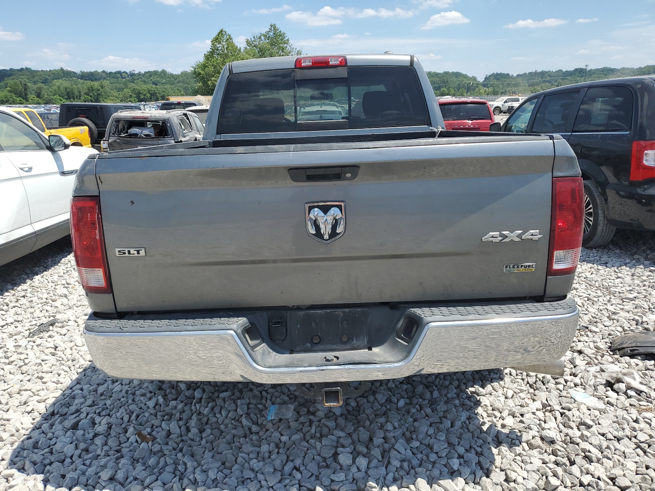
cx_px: 328
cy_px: 246
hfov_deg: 67.3
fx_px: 492
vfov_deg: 53.1
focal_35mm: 26
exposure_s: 1/3333
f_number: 1.5
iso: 50
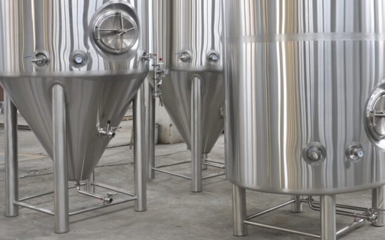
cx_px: 267
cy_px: 71
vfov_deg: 24.8
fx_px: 544
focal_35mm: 52
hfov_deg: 38.4
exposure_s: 1/4
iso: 200
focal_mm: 21
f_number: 3.8
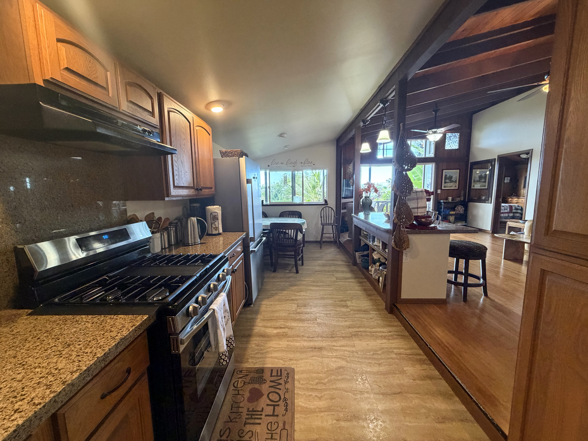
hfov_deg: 102.1
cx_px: 294
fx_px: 238
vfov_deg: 85.7
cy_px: 220
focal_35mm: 14
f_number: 2.2
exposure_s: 1/60
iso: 400
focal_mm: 2.22
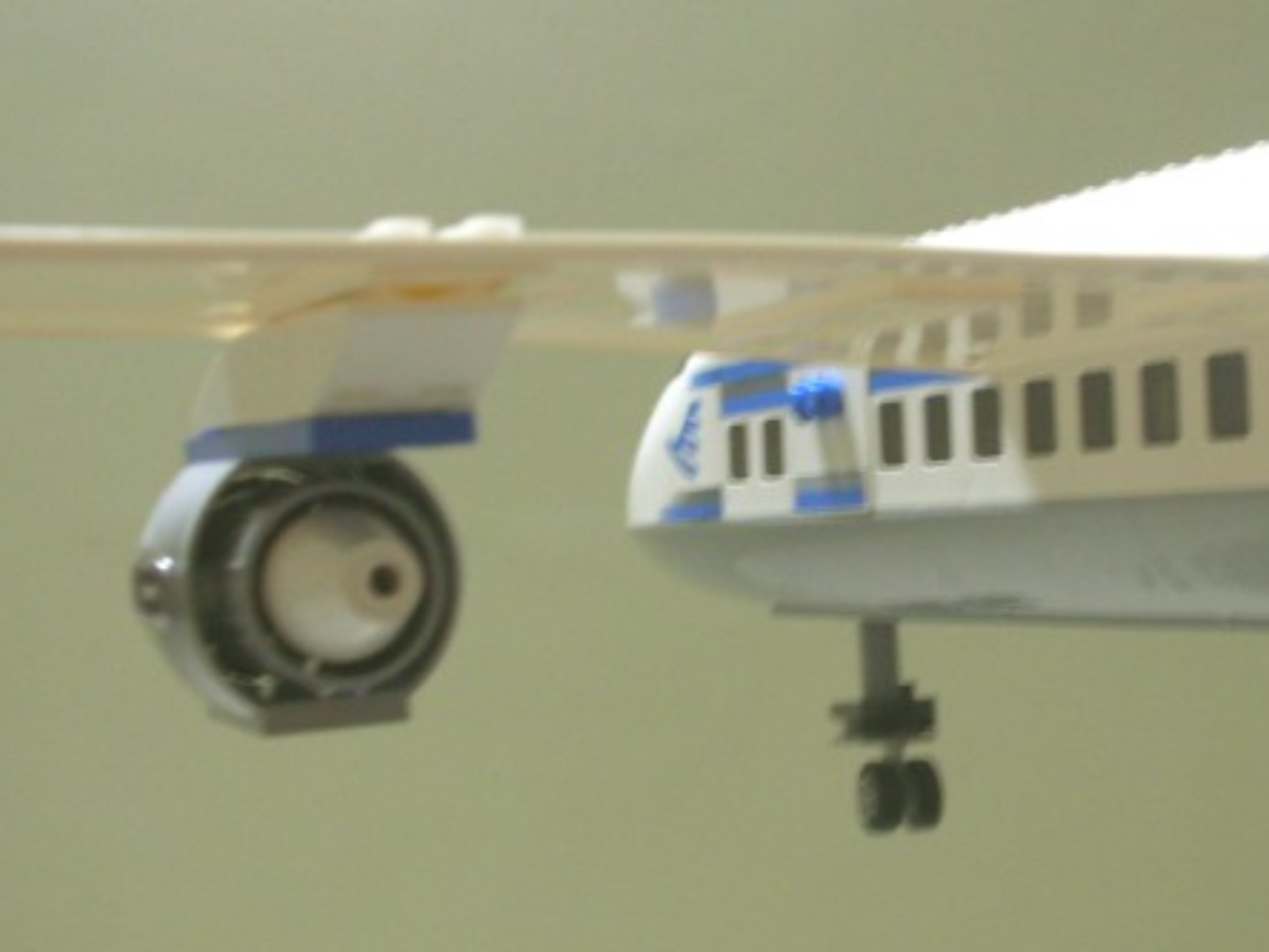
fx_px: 2310
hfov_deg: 30.6
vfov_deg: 23.3
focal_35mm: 63
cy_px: 400
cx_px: 792
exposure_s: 1/10
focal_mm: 5.8
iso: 100
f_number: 3
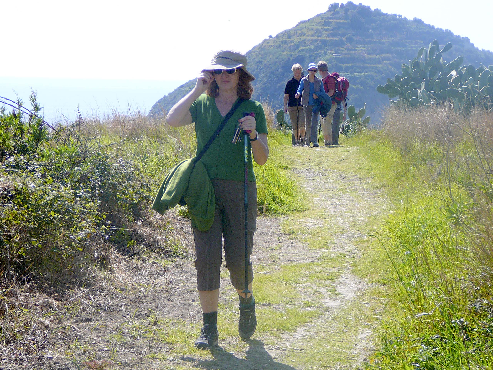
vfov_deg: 12.6
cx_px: 246
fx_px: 1681
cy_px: 185
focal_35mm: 118
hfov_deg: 16.7
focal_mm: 17.6
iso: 80
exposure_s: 1/640
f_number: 3.9
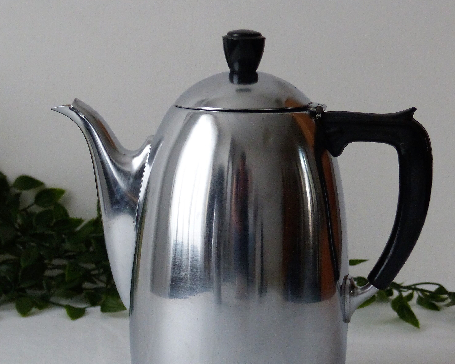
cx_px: 228
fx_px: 1414
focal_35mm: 105
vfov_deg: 14.7
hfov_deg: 18.3
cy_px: 231
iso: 400
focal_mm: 13.5
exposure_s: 1/60
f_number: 2.8
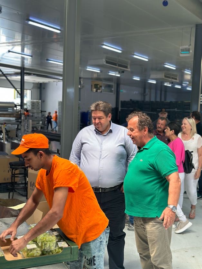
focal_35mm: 48
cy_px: 134
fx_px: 373
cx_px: 101
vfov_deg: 39.7
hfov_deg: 30.3
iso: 64
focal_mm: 6.86
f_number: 1.78
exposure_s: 1/141
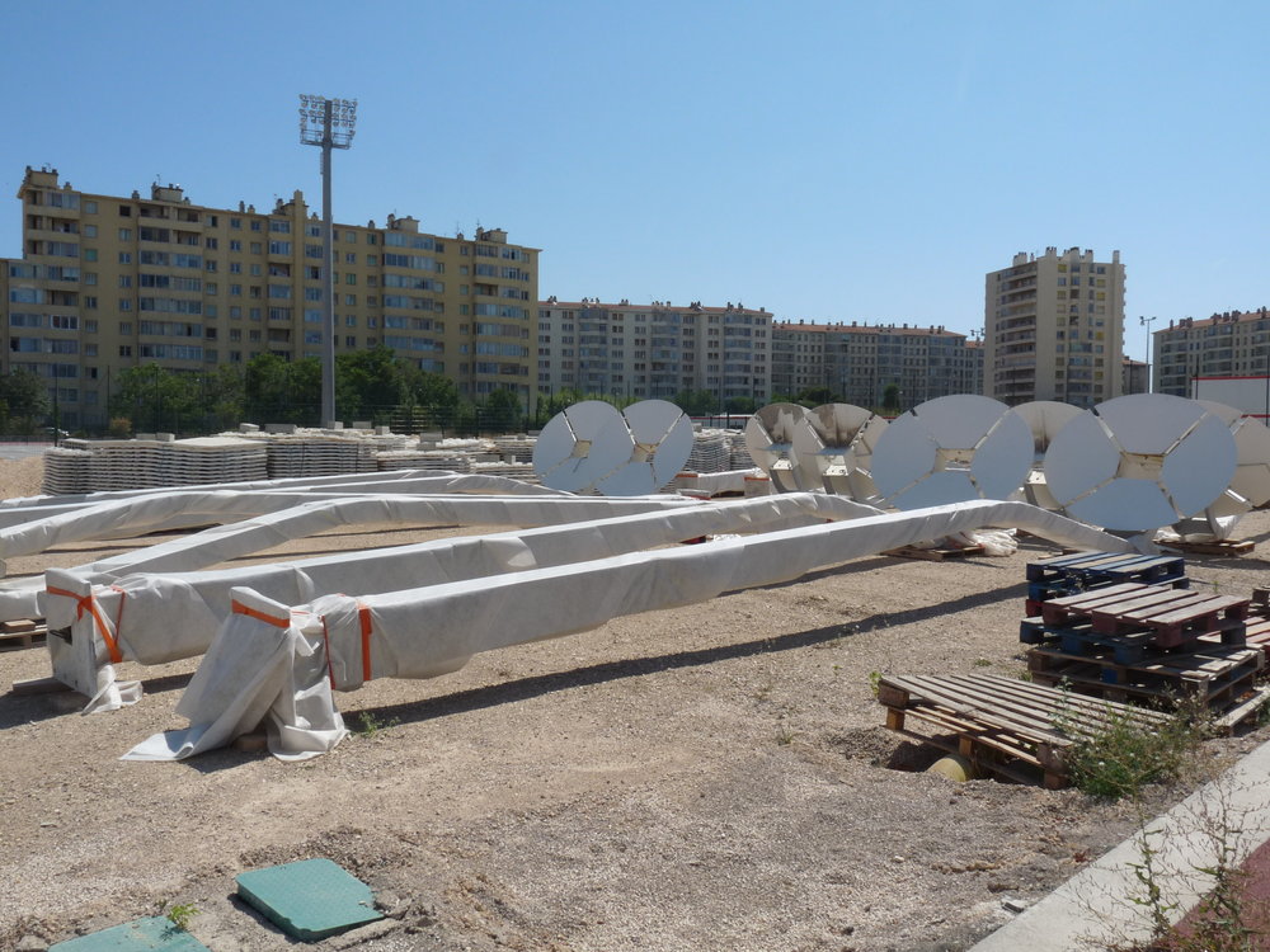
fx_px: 991
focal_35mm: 27
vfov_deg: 51.4
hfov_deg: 65.3
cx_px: 635
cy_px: 476
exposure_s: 1/400
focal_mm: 4.8
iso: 100
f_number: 7.1
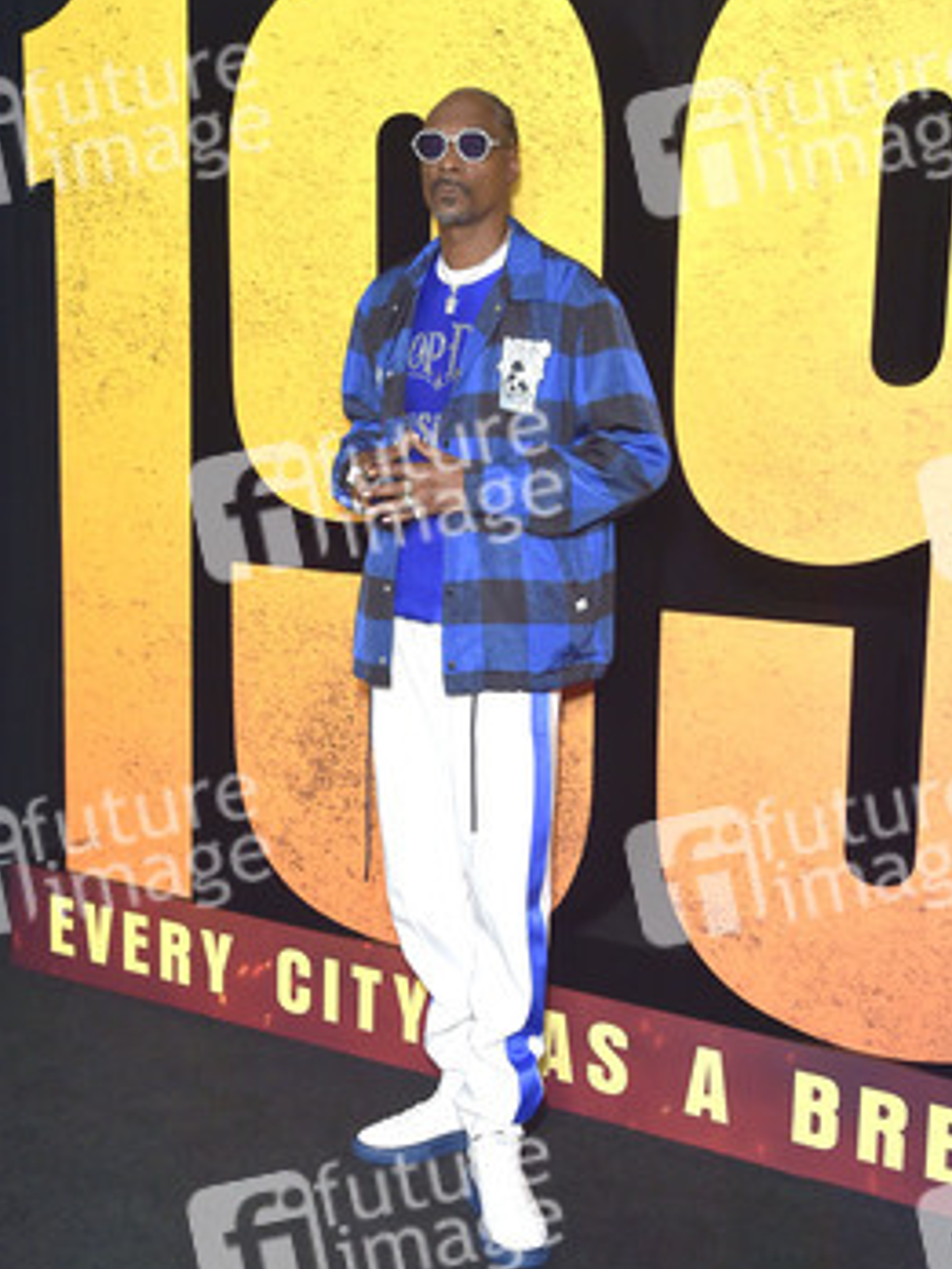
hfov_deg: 34.3
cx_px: 483
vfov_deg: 44.8
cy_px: 678
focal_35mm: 42
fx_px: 1540
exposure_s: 1/250
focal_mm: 38
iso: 640
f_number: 6.3
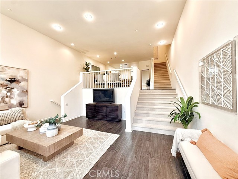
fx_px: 96
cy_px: 90
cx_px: 119
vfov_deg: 85.7
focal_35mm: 14
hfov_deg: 102.1
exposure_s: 1/120
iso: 200
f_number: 2.2
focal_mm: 2.22
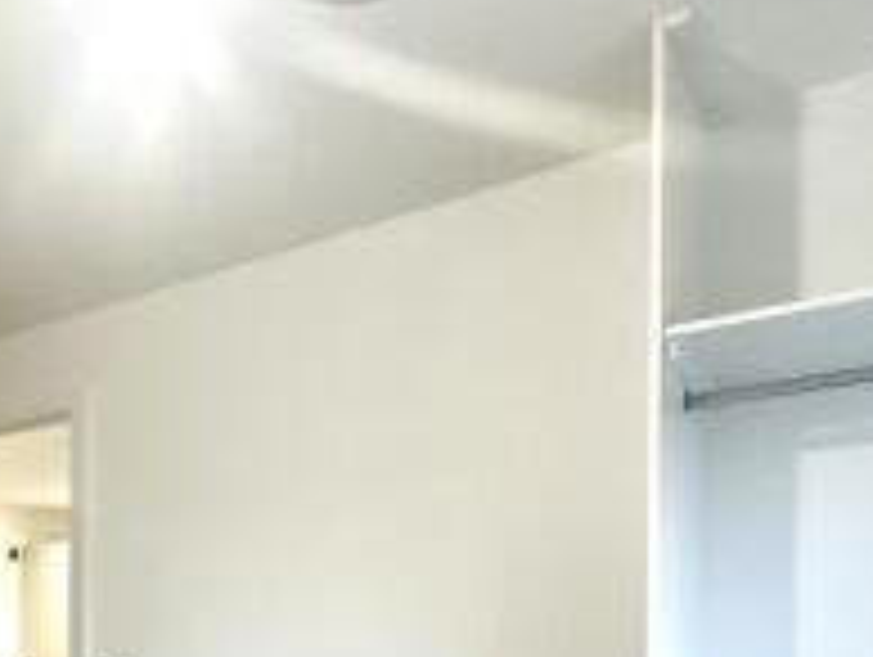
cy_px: 695
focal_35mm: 42
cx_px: -56
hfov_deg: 38.2
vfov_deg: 31.2
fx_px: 1061
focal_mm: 2.22
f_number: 2.2
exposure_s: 1/99
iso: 250
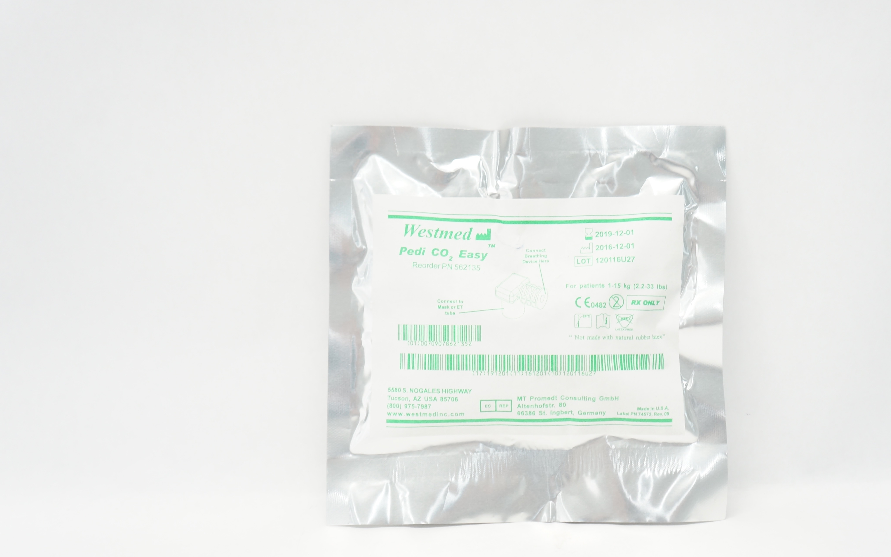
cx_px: 526
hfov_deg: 45.1
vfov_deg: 29.1
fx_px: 1068
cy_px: 335
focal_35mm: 44
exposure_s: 1/80
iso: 400
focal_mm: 24
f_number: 4
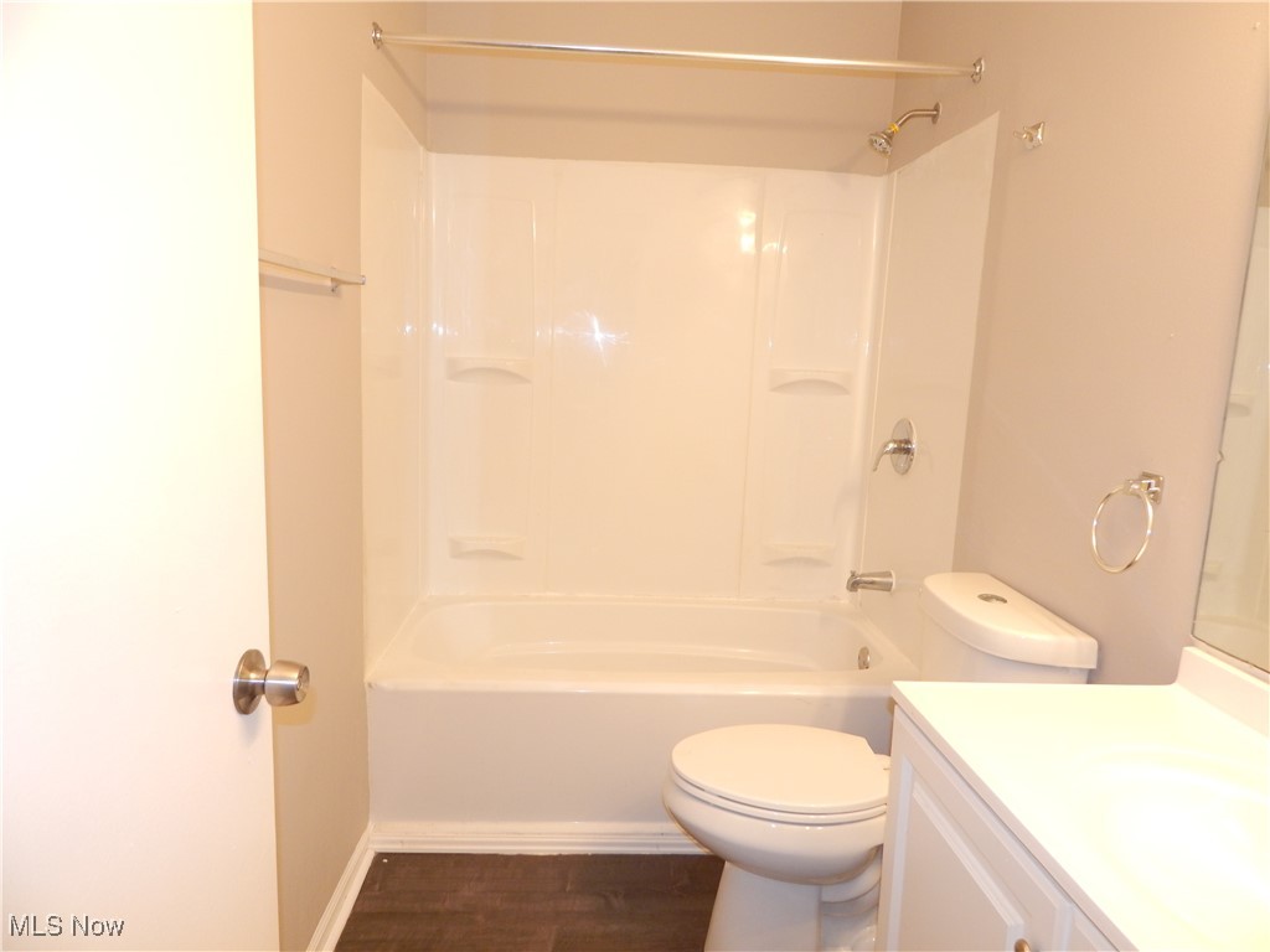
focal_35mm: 23
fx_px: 844
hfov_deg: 73.9
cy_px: 476
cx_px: 635
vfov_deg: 58.9
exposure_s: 1/30
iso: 200
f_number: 3
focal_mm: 4
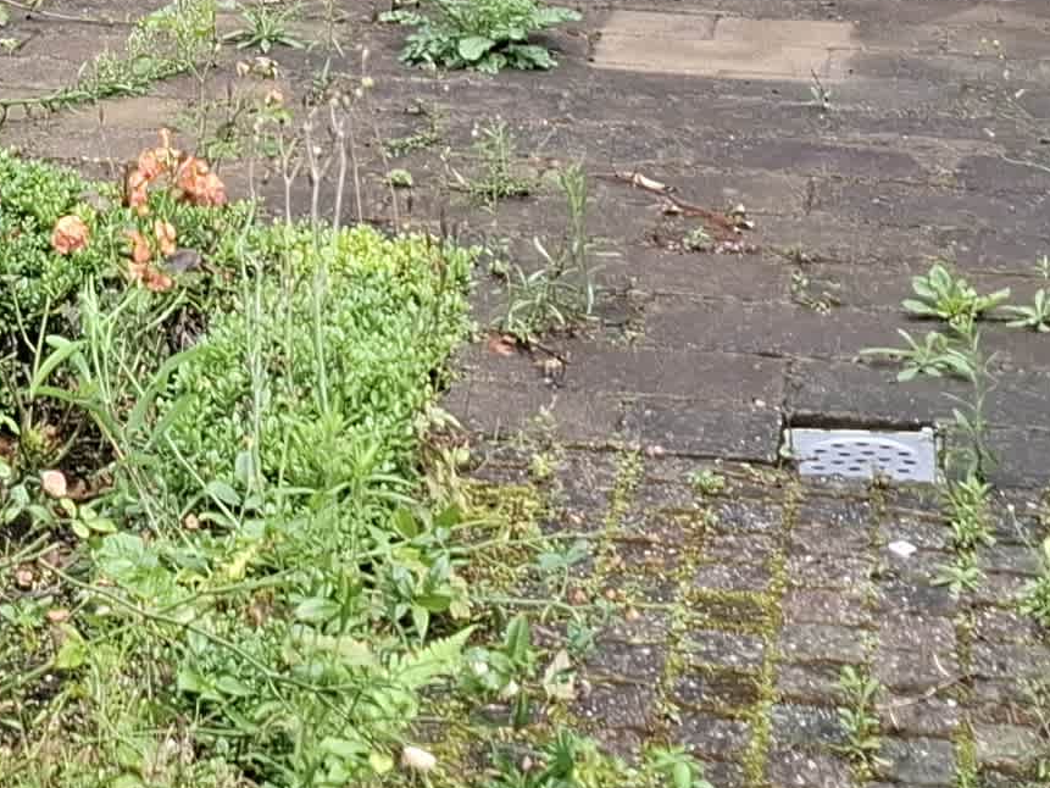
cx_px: 206
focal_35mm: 109
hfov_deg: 17.9
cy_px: -475
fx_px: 3307
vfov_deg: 12.7
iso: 50
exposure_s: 1/643
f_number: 1.8
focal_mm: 5.5
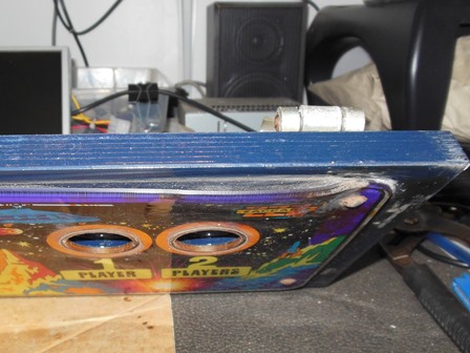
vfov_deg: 54.9
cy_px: 176
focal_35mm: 25
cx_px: 235
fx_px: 339
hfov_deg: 69.4
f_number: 6.4
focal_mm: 4.5
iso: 200
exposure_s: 1/25
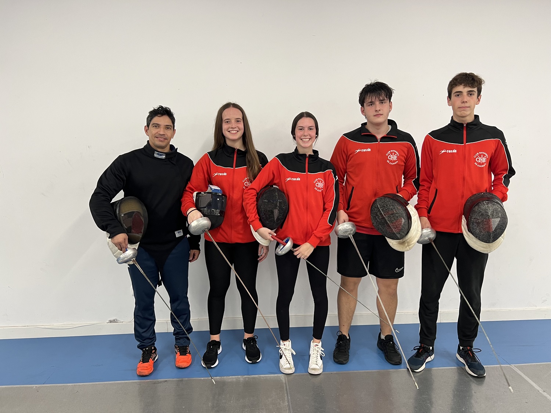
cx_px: 276
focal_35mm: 26
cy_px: 206
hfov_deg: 67.3
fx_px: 414
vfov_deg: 53.1
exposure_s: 1/50
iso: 80
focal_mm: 5.7
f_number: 1.5
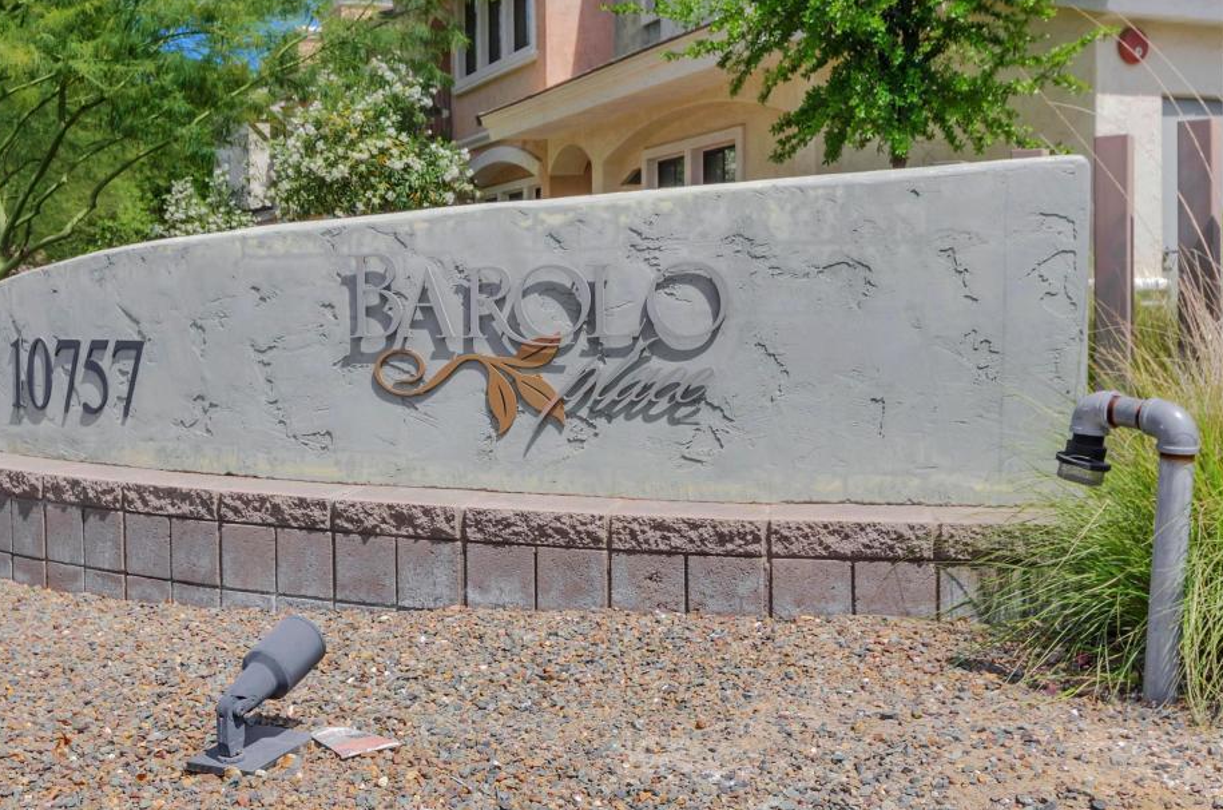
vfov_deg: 34.7
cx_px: 462
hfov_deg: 50.3
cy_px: 299
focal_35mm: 38
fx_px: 1288
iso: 250
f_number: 9
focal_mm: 20
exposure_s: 1/320
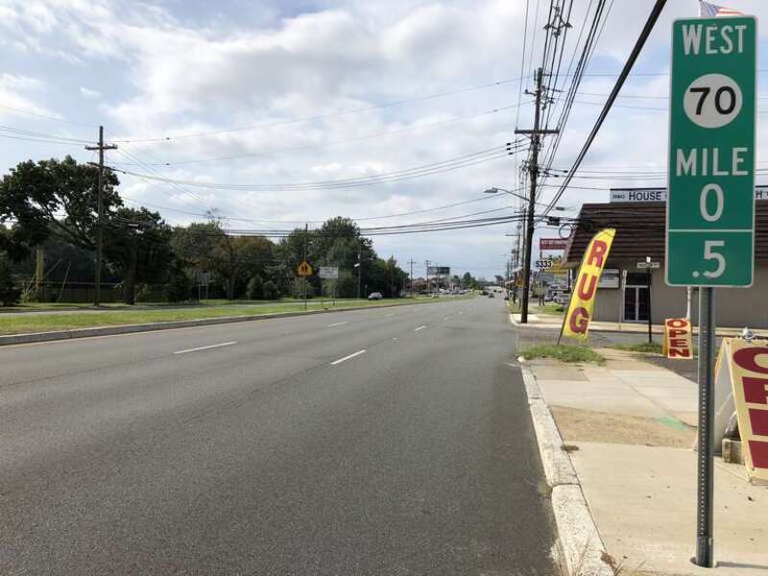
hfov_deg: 63.4
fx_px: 621
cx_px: 384
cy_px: 288
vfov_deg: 49.7
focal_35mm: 28
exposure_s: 1/3745
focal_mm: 4
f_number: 1.8
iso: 25
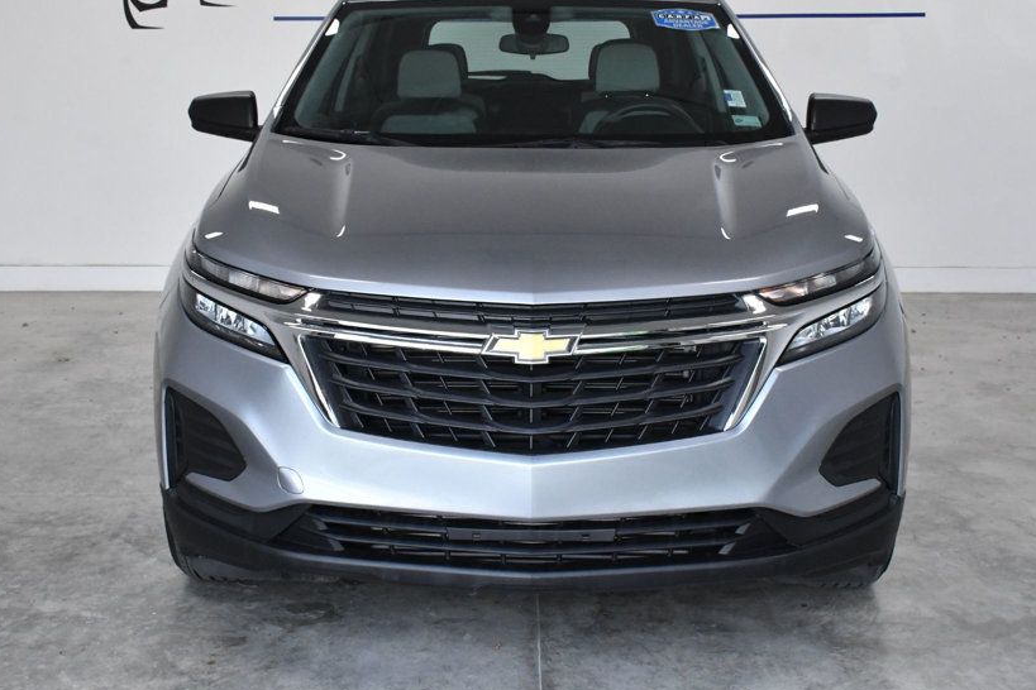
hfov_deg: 39.6
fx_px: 1439
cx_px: 512
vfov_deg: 26.9
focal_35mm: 50
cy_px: 268
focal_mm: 27
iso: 2500
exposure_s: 1/400
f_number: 10
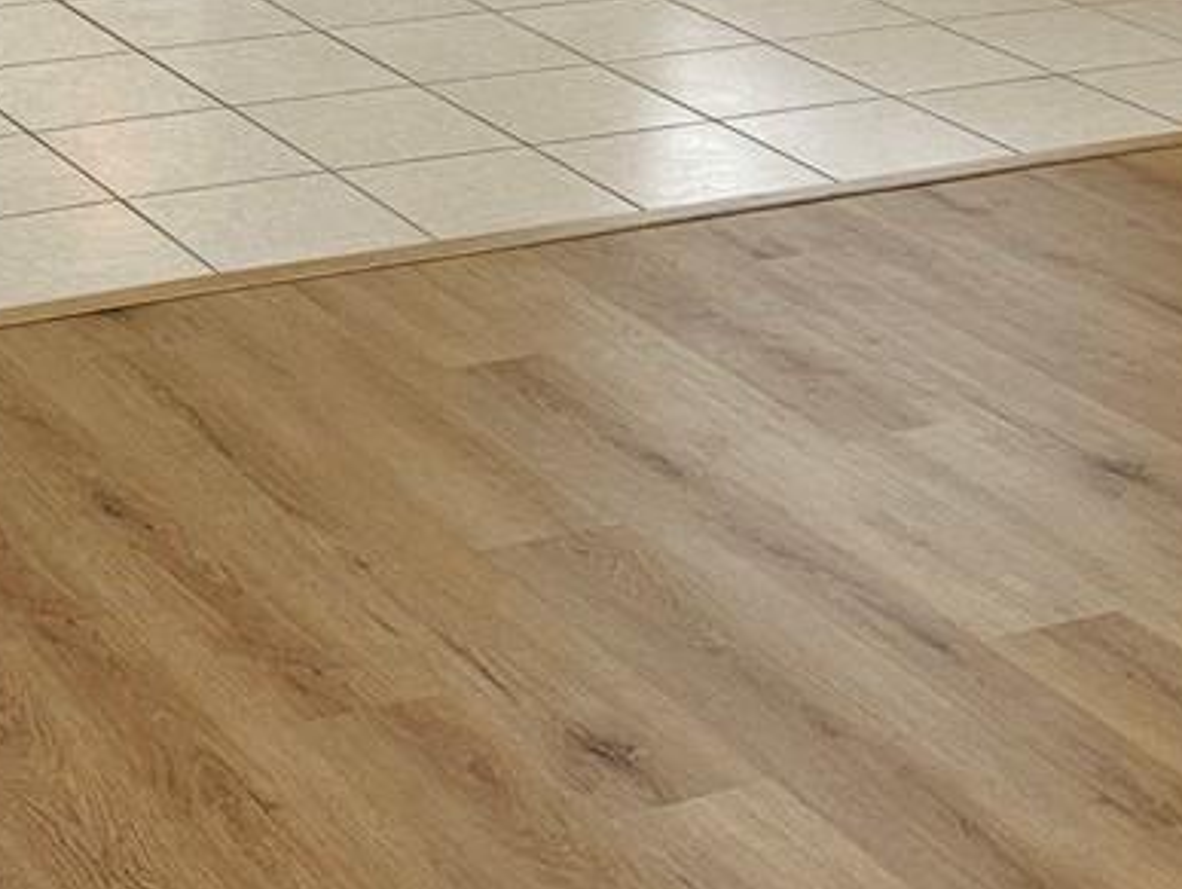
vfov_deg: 14.9
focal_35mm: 95
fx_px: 3247
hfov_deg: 20.4
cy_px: -281
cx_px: 199
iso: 50
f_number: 1.8
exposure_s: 1/120
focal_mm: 5.4
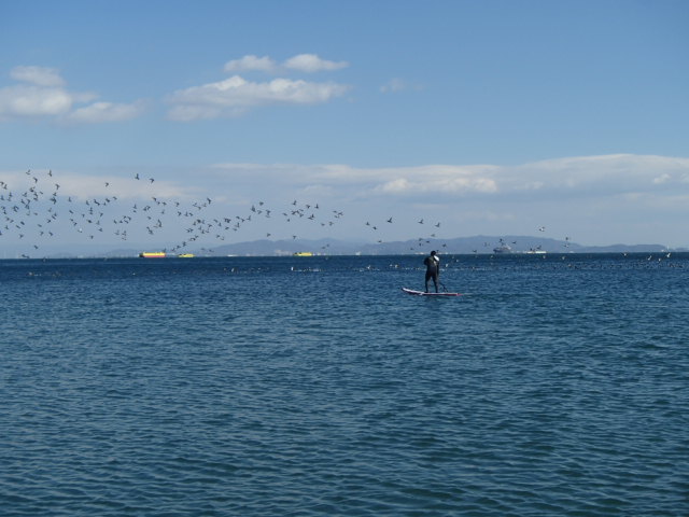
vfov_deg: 26.1
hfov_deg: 34.3
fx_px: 1115
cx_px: 344
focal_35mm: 56
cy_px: 258
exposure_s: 1/800
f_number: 5.1
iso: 100
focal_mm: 10
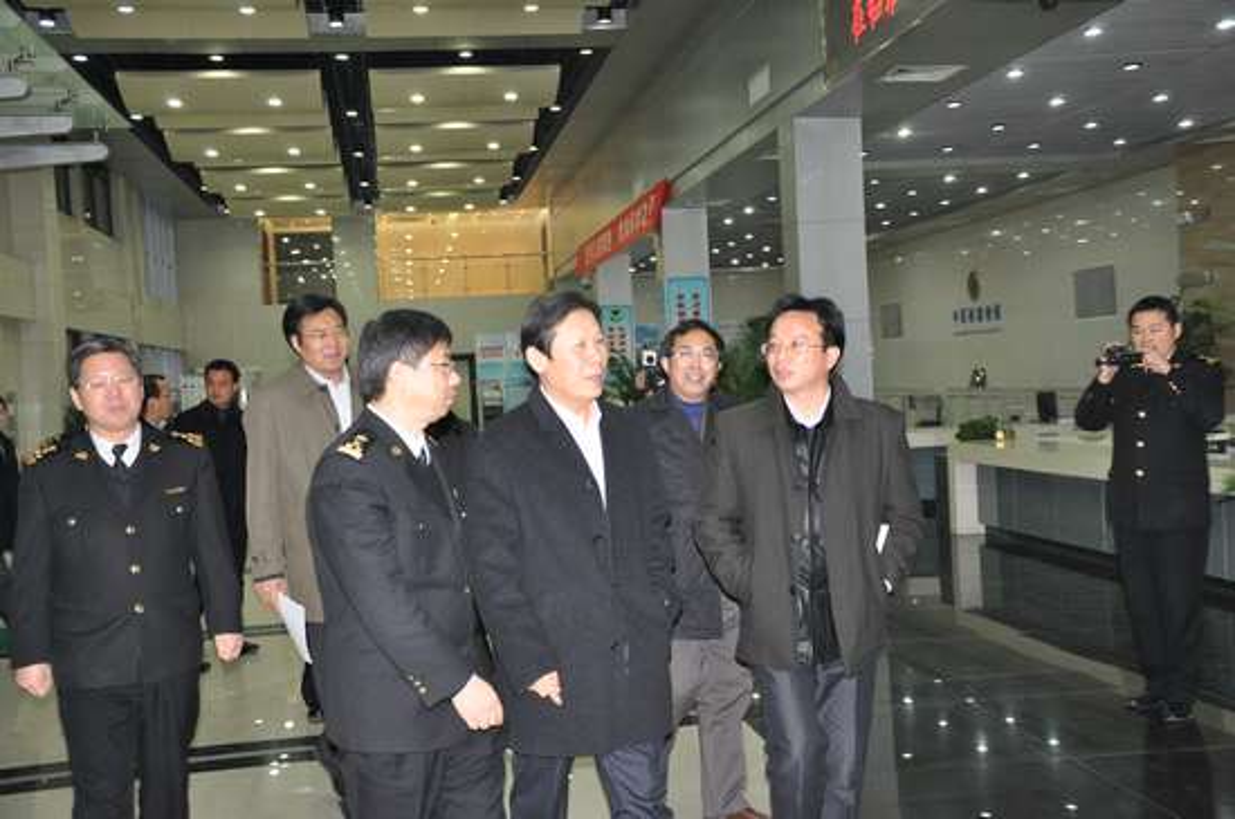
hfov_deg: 43.7
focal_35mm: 45
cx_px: 618
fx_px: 1541
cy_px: 410
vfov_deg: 29.8
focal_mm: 30
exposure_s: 1/60
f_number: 4.2
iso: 800
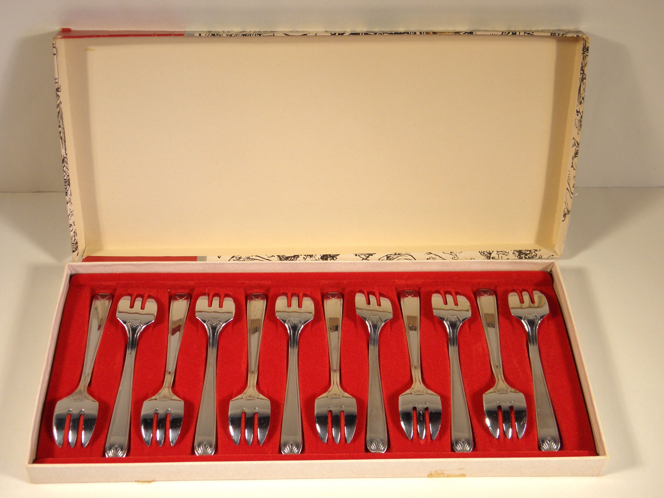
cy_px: 249
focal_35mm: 47
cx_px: 332
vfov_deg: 30.9
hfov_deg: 40.4
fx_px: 902
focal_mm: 8.6
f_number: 3.9
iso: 100
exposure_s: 1/40
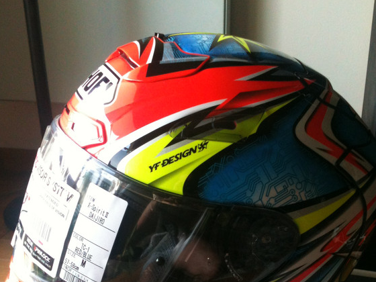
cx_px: 191
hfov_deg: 38.2
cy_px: 232
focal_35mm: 50
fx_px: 543
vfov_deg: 28.4
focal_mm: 3.85
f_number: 2.8
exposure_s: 1/17
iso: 100
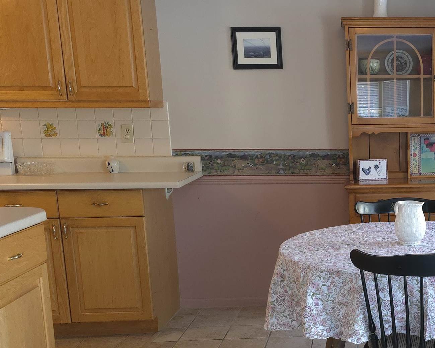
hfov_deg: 33.3
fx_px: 682
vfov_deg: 28.4
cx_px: 402
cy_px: 241
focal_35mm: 53
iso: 400
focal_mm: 6.3
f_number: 1.7
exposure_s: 1/60
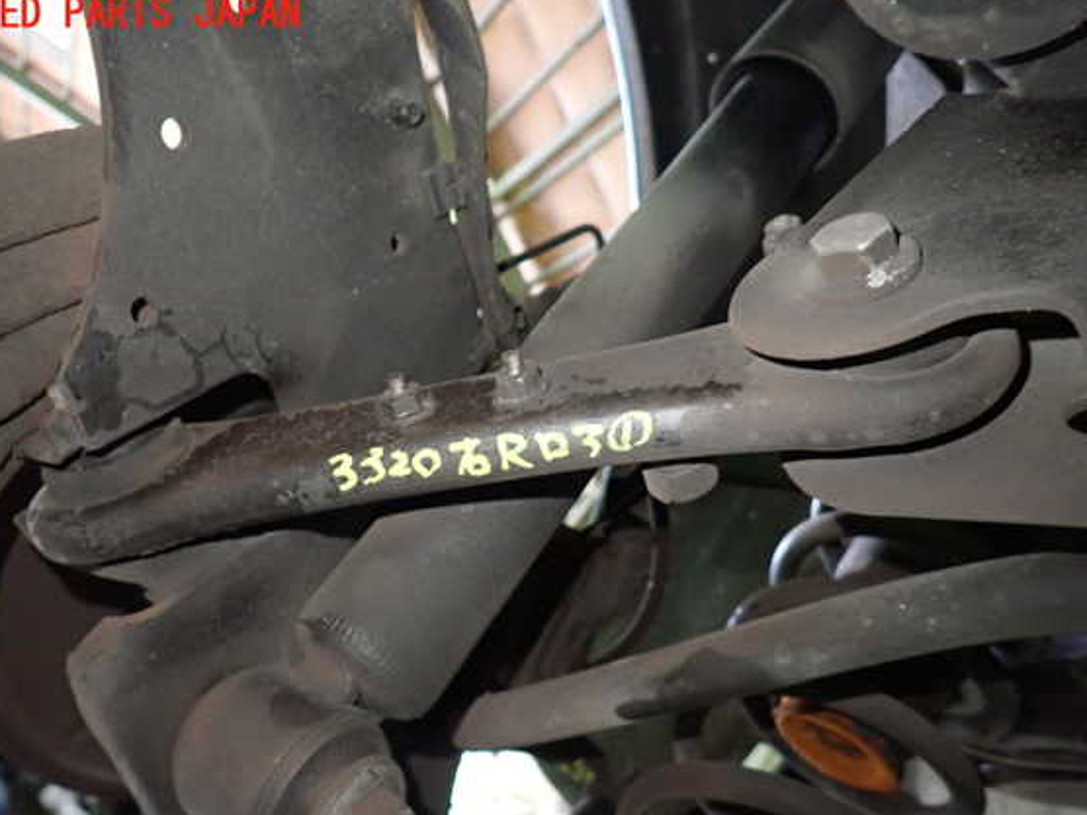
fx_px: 848
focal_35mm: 27
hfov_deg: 65.3
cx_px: 532
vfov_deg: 51.3
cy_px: 430
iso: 800
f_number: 2
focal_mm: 4.5
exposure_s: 1/25
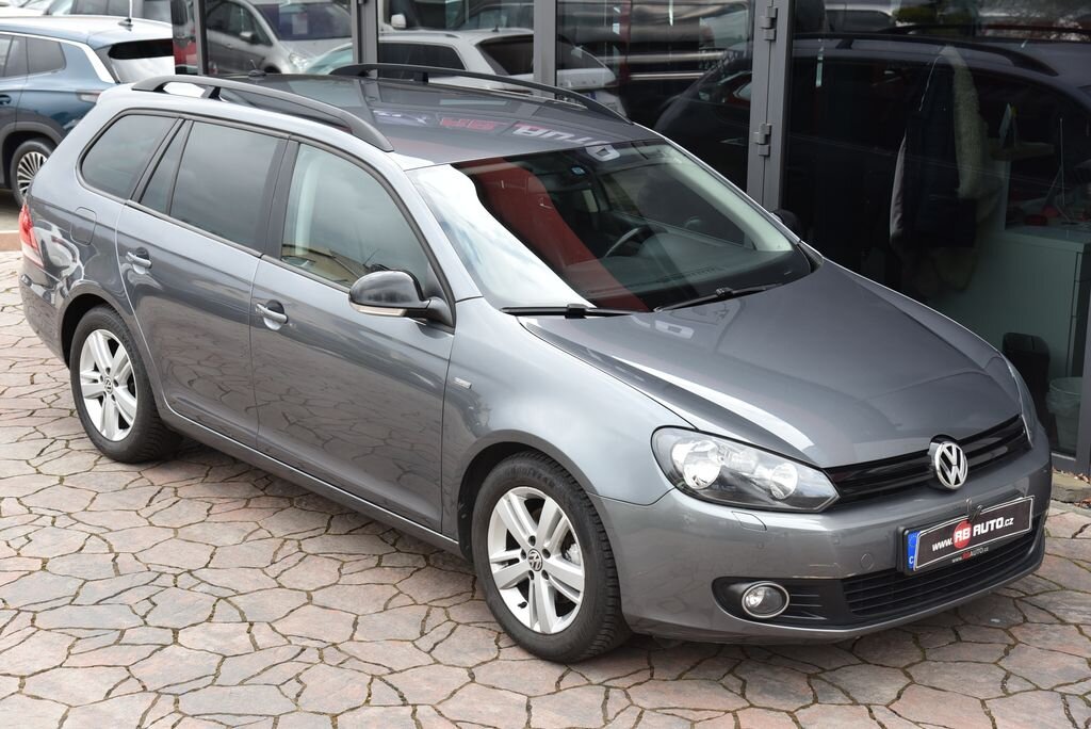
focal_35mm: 62
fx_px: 1880
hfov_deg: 32.4
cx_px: 546
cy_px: 364
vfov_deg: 21.9
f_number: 6.3
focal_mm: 62
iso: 500
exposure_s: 1/160
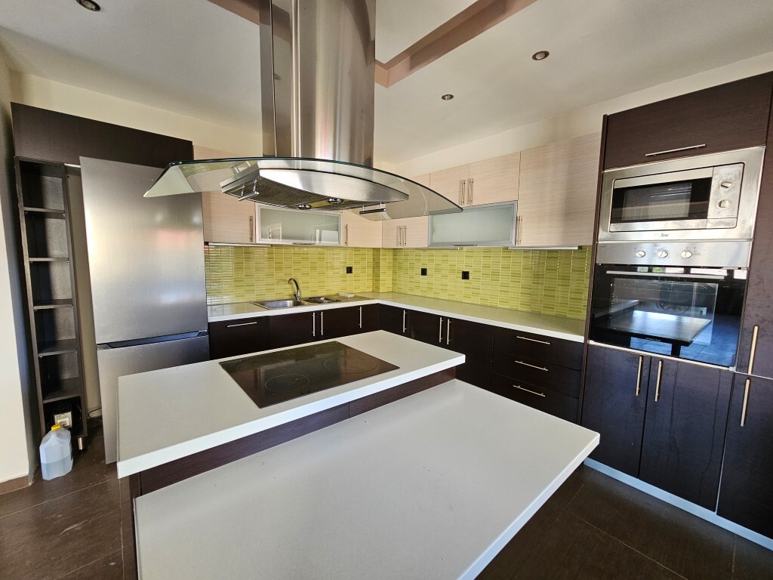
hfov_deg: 106.2
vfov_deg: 89.9
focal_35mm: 13
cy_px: 290
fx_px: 290
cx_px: 386
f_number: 2.2
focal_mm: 2.2
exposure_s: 1/50
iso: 250
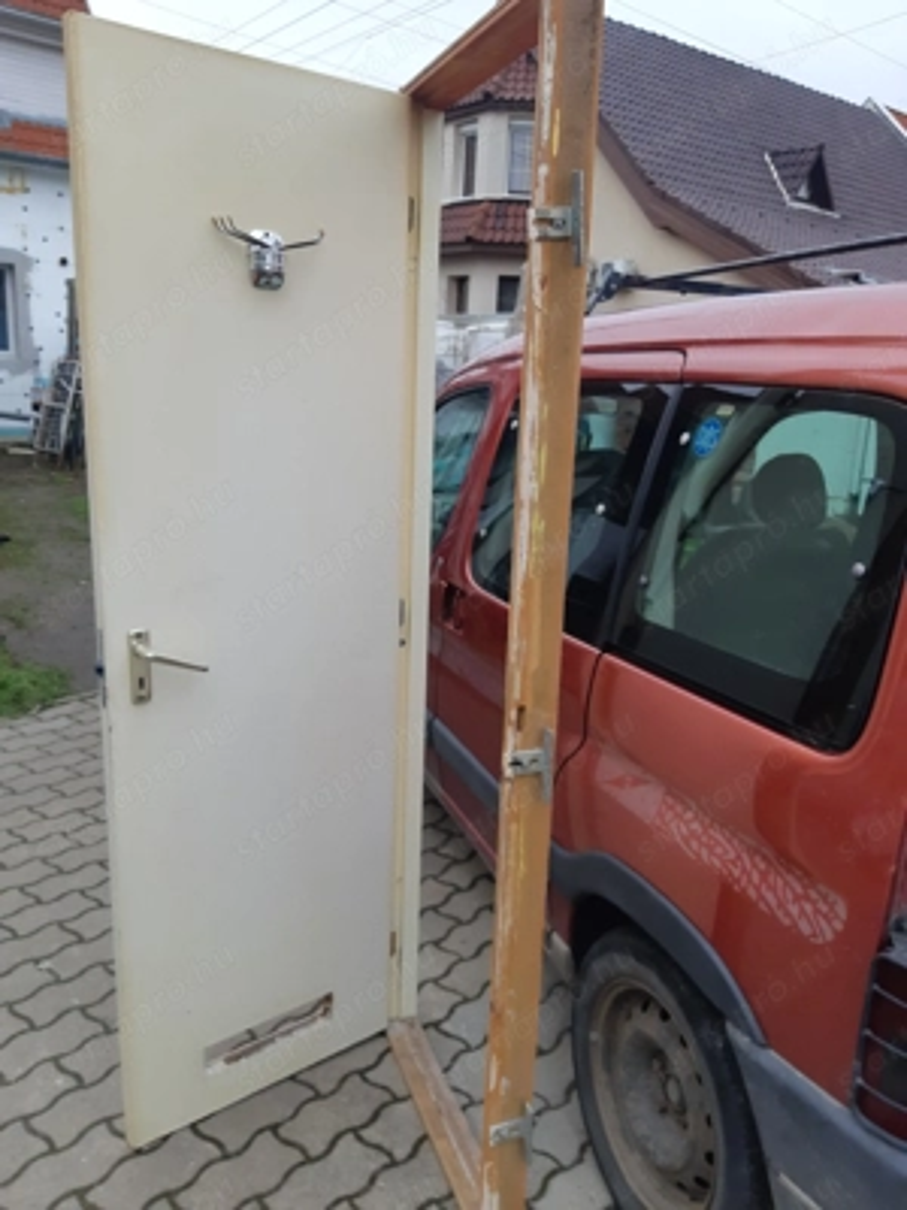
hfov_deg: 53.1
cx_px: 454
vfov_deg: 67.3
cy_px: 605
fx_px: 908
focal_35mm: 26
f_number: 1.7
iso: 40
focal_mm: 3.93
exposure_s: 1/216
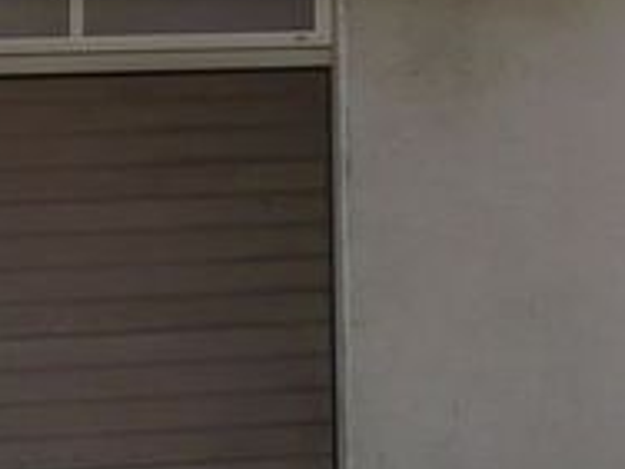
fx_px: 3033
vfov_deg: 8.4
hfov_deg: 11.2
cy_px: -474
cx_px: 984
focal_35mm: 168
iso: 100
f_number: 2.8
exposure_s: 1/800
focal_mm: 5.8
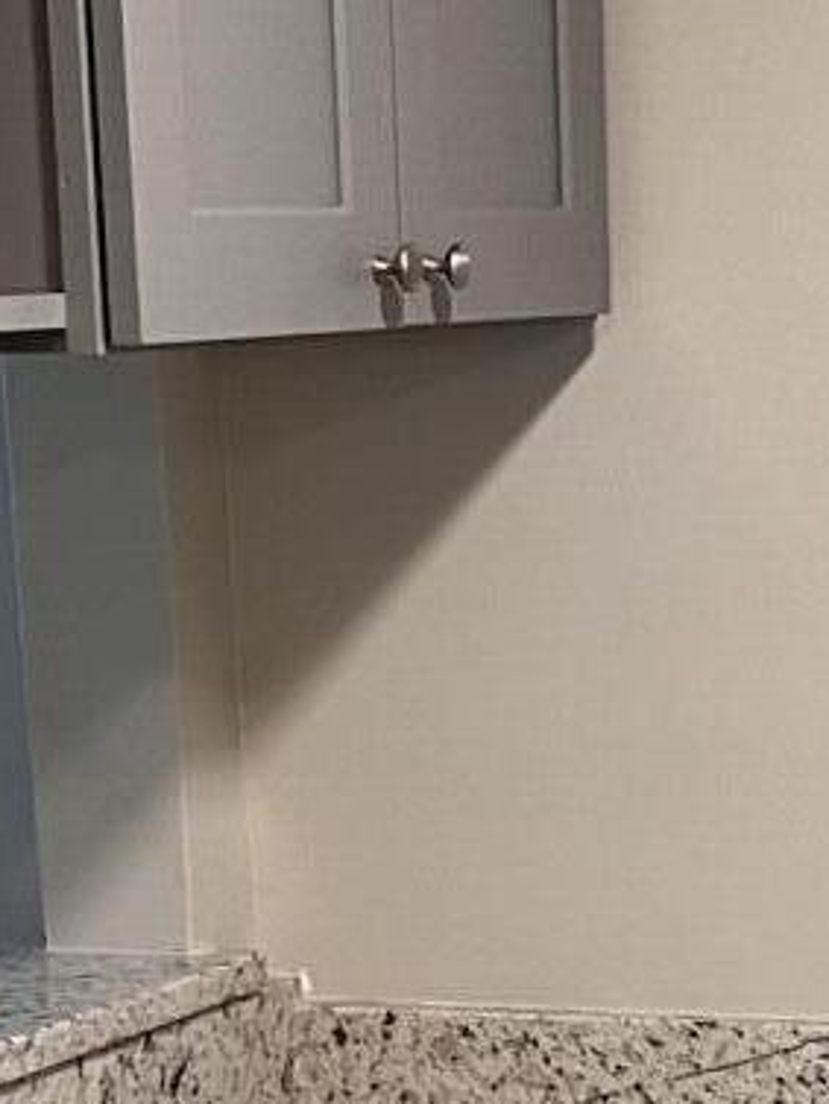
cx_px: 803
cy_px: 1359
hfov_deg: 10.7
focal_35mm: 138
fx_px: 4404
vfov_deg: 13.8
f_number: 1.5
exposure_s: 1/60
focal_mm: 5.7
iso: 160
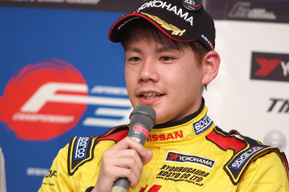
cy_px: 96
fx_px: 2167
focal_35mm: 270
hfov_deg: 7.6
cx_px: 144
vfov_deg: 5.1
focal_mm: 180
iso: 400
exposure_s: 1/250
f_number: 2.8
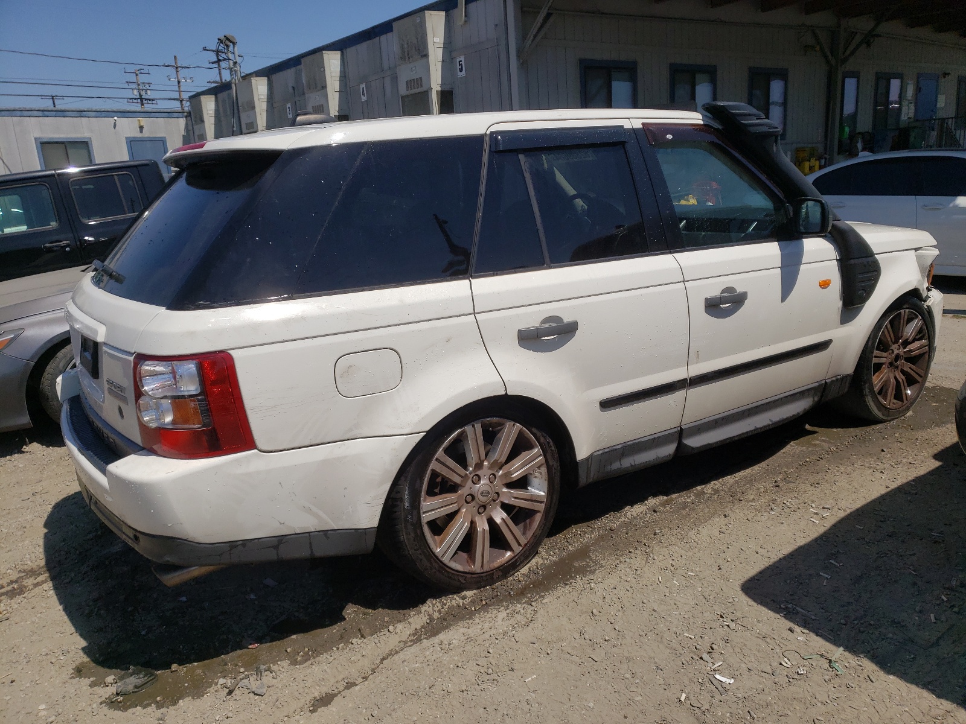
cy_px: 362
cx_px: 483
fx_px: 726
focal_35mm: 26
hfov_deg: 67.3
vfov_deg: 53.1
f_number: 1.5
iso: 50
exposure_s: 1/10000
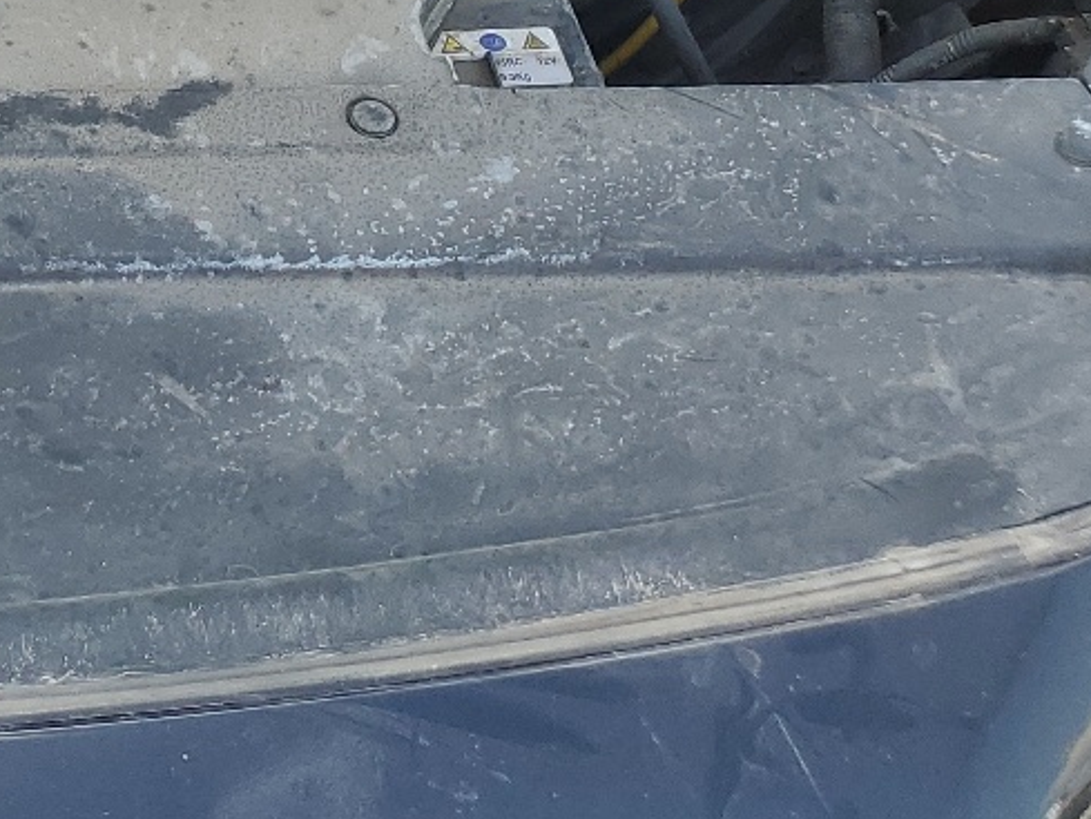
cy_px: -444
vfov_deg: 15.8
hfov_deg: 20.2
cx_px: -495
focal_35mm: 85
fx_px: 2680
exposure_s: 1/769
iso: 50
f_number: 1.5
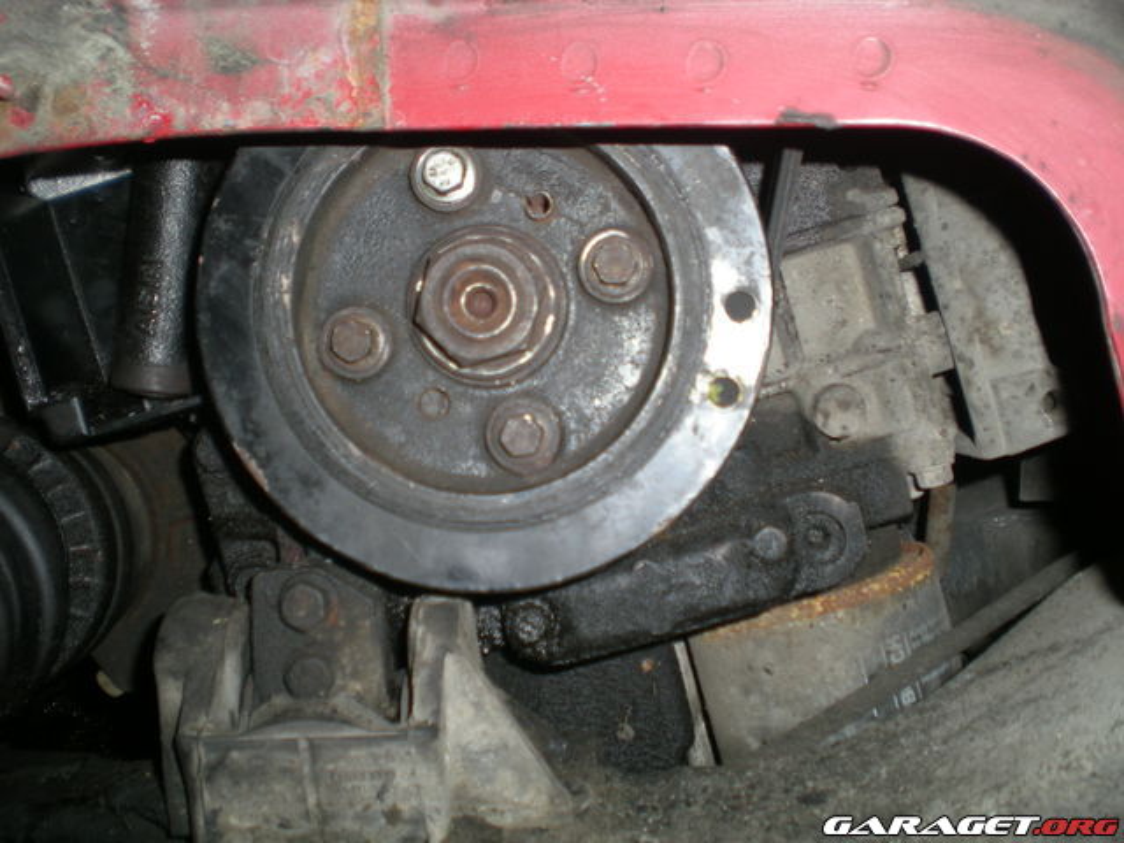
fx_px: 1234
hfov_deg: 49.0
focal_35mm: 38
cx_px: 562
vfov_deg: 37.7
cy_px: 422
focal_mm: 6.3
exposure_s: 1/60
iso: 50
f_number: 3.1
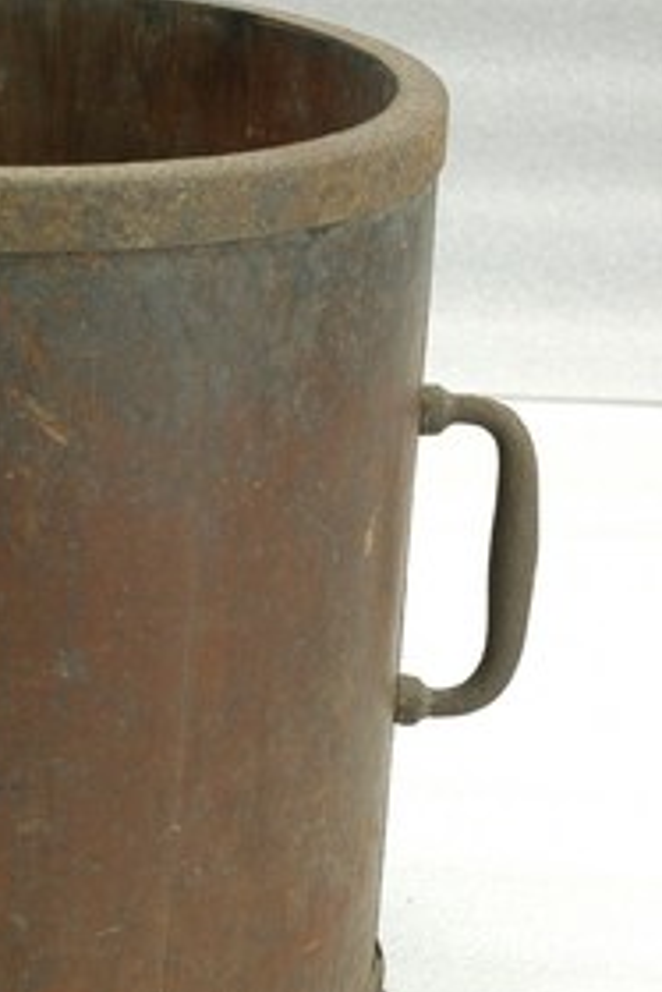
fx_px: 3581
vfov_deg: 15.7
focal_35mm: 130
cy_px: 592
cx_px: -87
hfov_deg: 10.4
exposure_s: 1/6
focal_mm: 38
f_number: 8
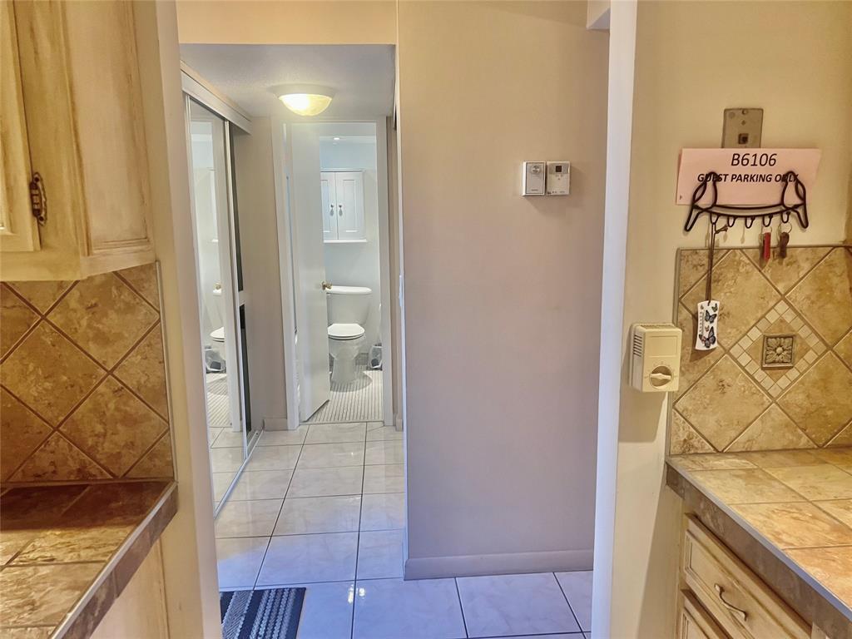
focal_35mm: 26
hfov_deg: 67.3
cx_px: 426
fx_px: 640
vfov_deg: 53.1
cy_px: 320
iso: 80
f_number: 1.5
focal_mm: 5.7
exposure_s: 1/60
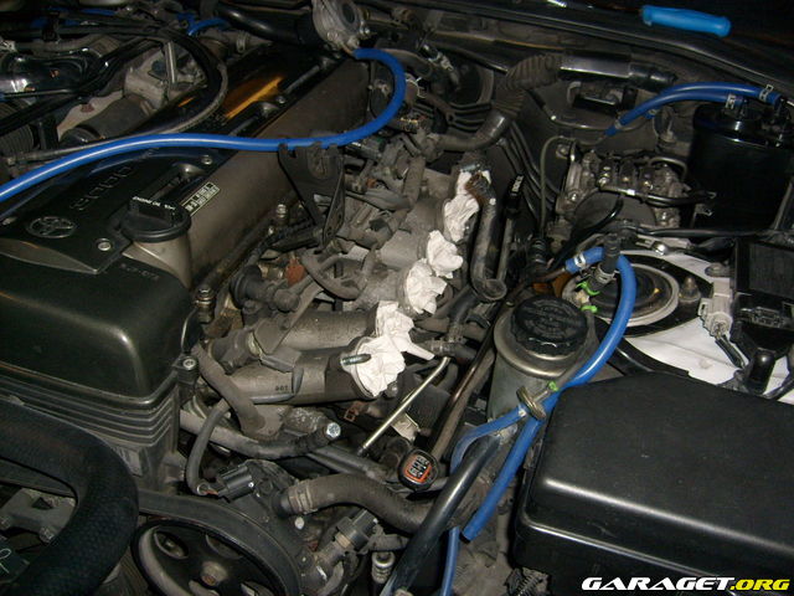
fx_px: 803
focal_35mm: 35
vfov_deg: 40.7
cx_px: 397
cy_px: 298
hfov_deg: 52.6
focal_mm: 5.8
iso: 100
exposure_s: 1/45
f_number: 2.8
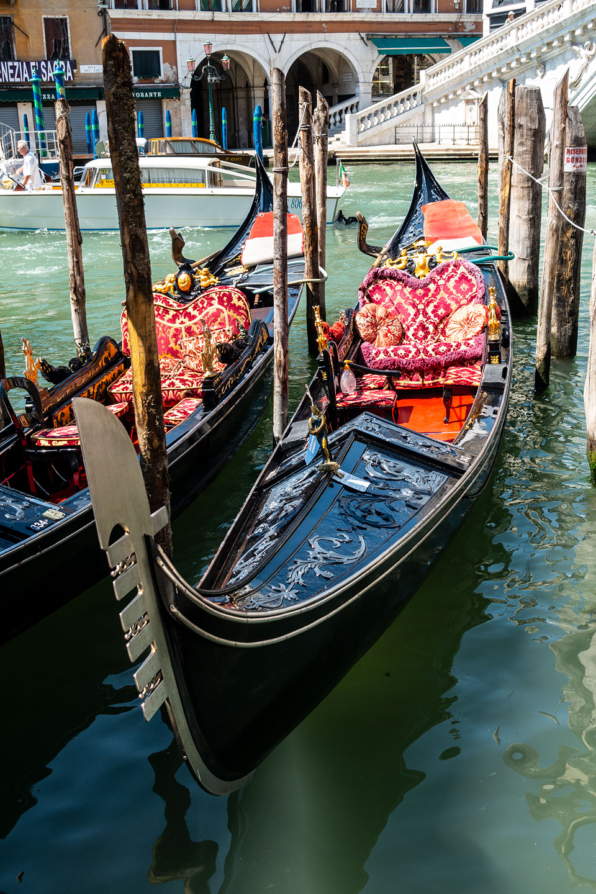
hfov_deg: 32.6
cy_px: 447
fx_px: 1018
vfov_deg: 47.4
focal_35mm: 41
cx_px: 298
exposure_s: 1/500
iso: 125
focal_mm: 14.9
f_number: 4
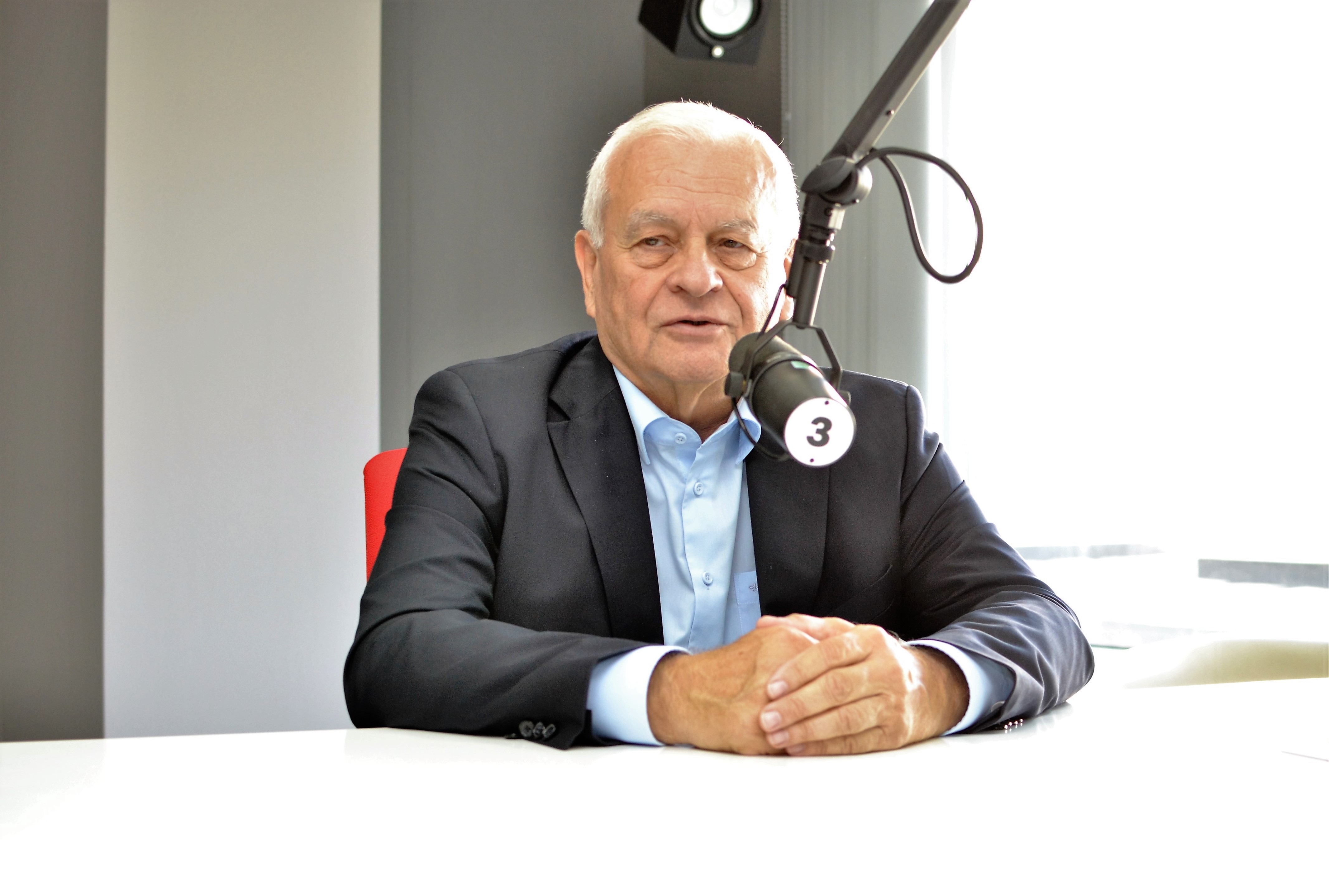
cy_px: 443
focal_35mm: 52
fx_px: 1938
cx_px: 664
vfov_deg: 25.8
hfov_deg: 37.9
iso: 800
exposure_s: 1/125
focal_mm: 35
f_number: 2.8
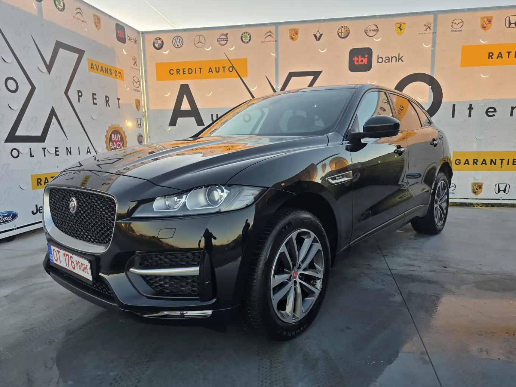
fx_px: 358
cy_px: 194
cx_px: 265
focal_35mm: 24
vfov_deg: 56.8
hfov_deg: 71.6
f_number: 1.7
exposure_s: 1/180
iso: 32
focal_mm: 6.3
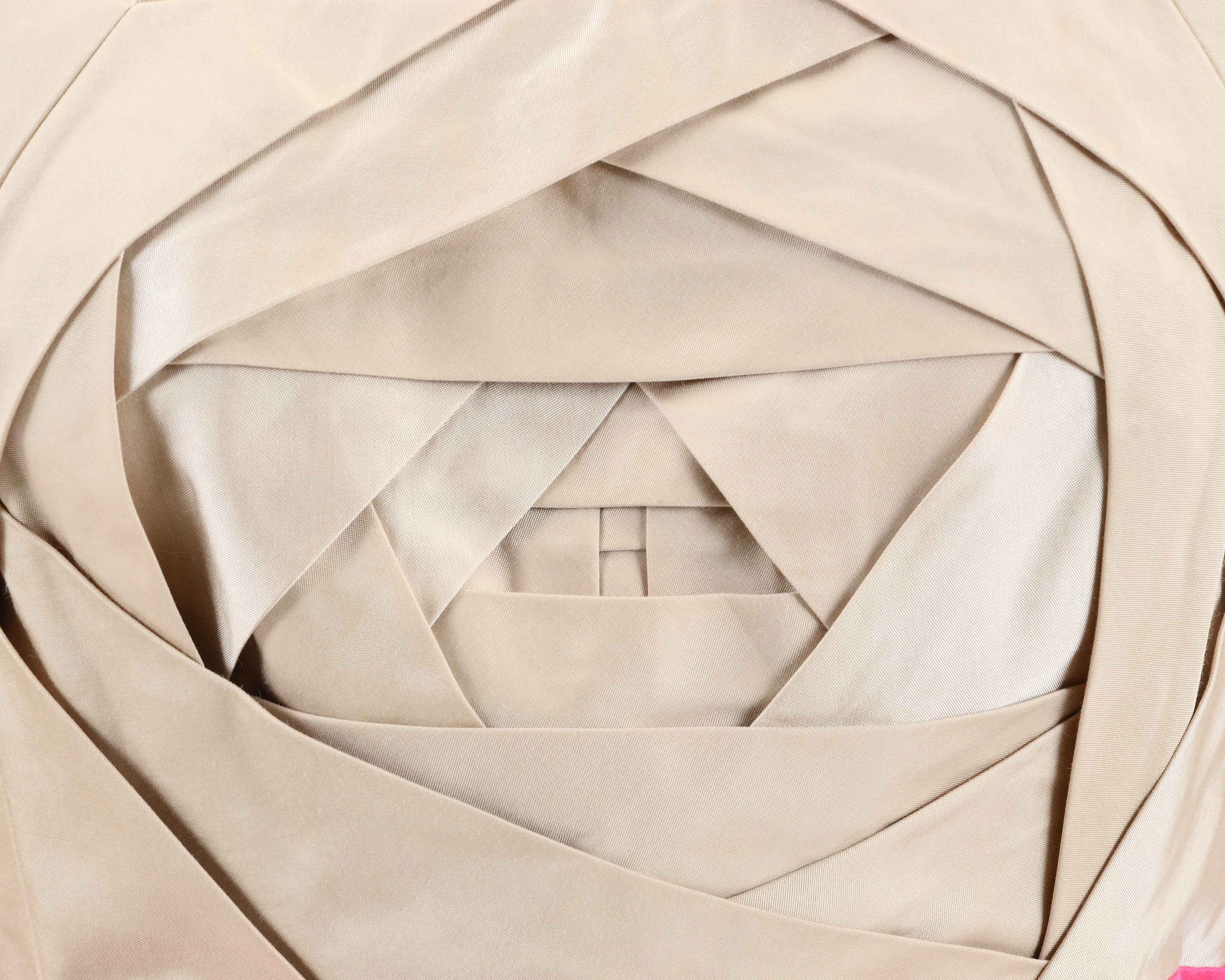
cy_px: 490
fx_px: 6474
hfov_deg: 10.8
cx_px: 560
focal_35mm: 179
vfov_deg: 8.7
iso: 400
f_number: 11
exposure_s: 1/80
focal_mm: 105
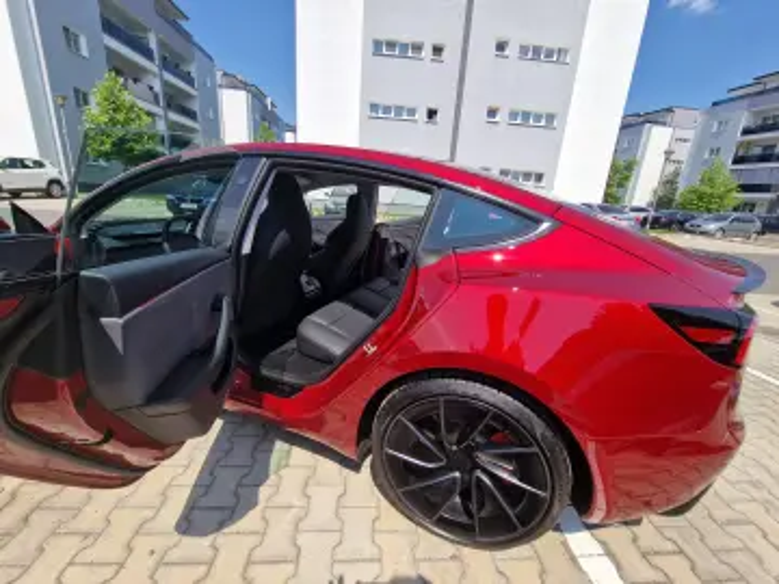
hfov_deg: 106.2
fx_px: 293
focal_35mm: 13
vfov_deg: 89.9
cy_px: 292
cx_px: 390
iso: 50
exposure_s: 1/1852
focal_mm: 2.2
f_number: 2.2
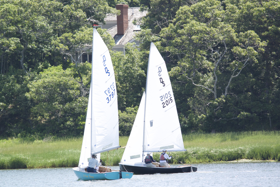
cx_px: 140
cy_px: 94
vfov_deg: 3.1
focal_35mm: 445
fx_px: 3461
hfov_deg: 4.6
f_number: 5.3
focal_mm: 165
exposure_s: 1/400
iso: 200
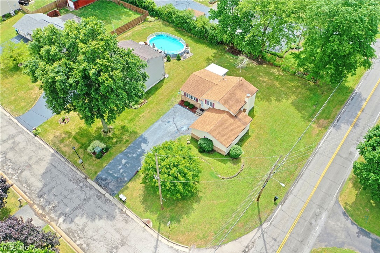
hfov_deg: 65.5
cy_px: 126
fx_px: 296
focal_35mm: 28
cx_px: 190
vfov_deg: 46.4
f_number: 4
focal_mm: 10.26
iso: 100
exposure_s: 1/80
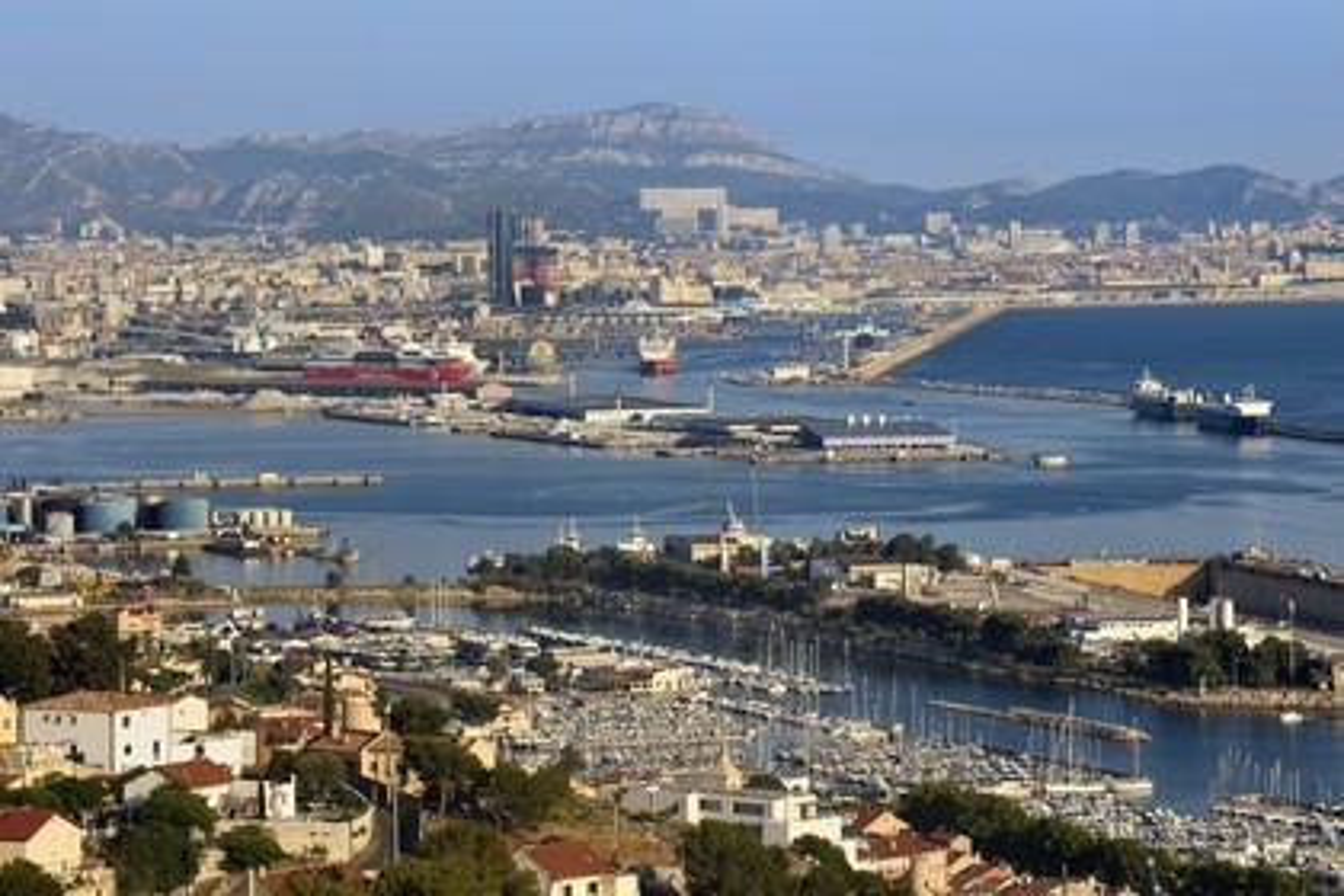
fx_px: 5413
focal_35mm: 145
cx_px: 672
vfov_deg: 9.5
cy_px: 448
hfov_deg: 14.2
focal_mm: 145
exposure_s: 1/400
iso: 200
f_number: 9
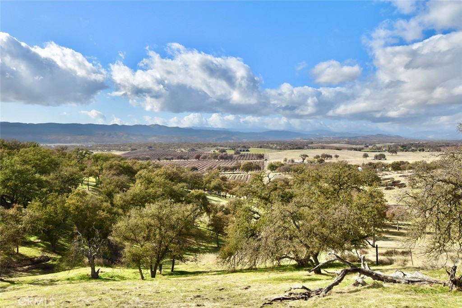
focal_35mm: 30
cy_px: 154
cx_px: 231
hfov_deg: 61.9
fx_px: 385
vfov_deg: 43.6
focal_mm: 20
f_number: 11
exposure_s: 1/400
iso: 400
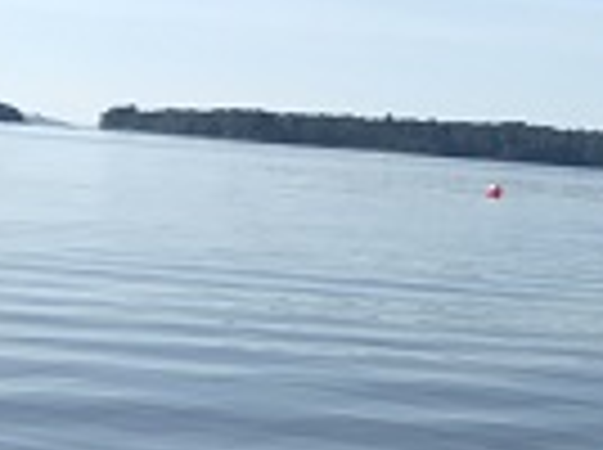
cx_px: 738
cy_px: 567
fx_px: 2330
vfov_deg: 10.8
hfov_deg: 14.3
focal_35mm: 134
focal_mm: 3.99
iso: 20
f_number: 1.8
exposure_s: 1/2457
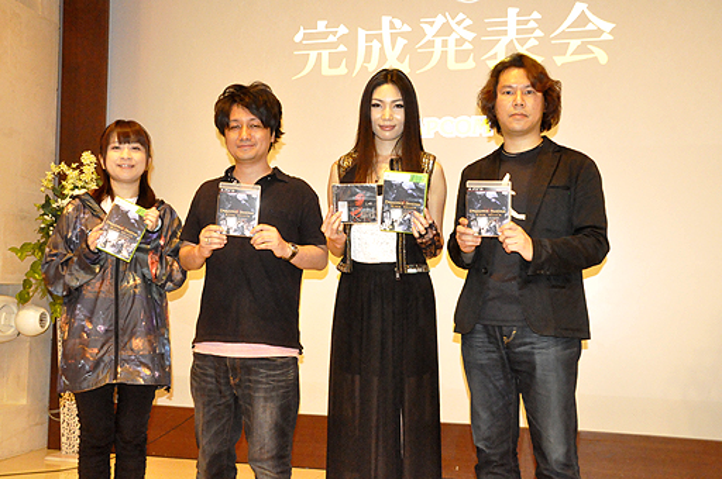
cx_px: 361
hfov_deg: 51.3
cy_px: 240
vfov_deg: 35.4
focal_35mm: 38
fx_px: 751
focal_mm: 25
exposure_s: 1/80
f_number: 7.1
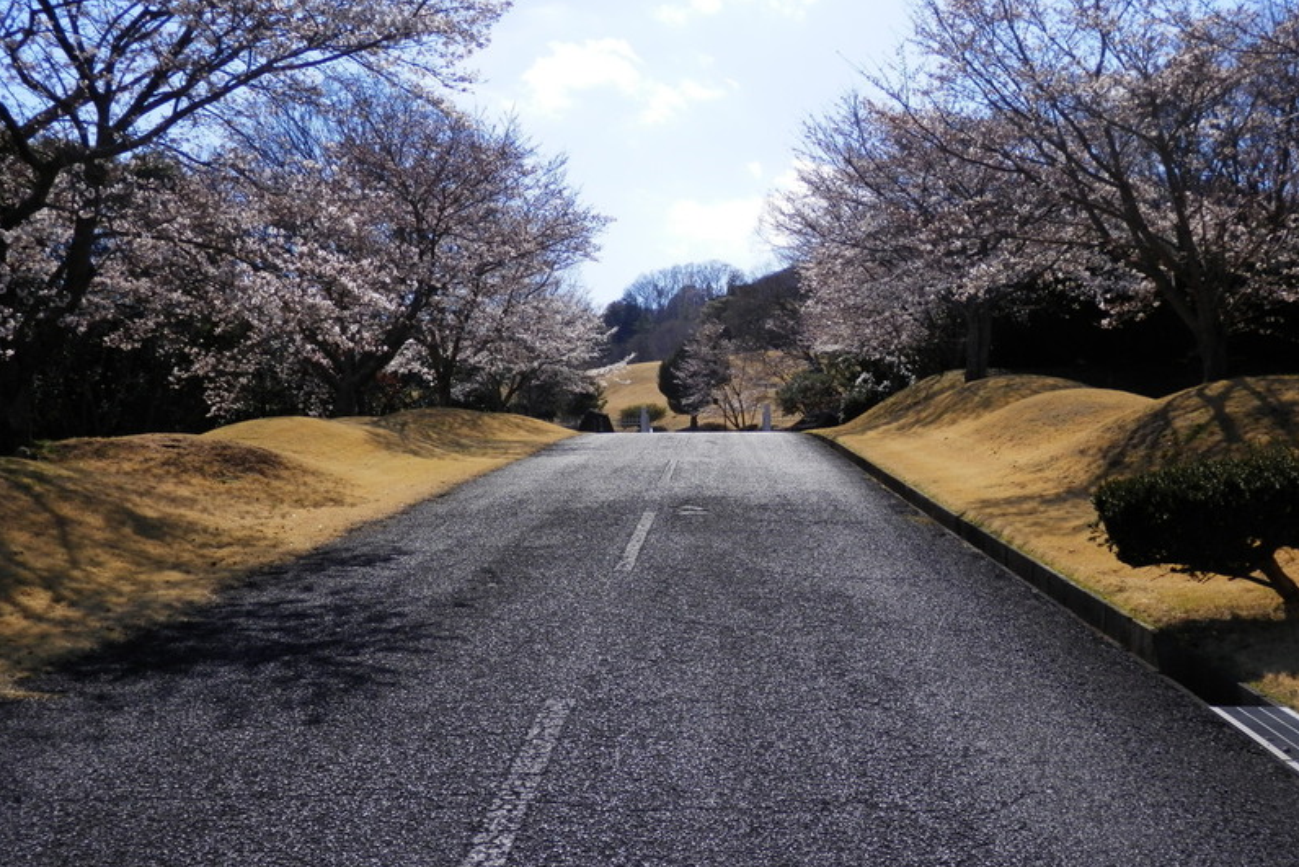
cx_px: 653
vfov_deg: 31.9
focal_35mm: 42
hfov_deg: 46.4
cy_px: 458
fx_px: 1516
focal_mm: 7.3
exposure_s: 1/125
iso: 80
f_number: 10.4
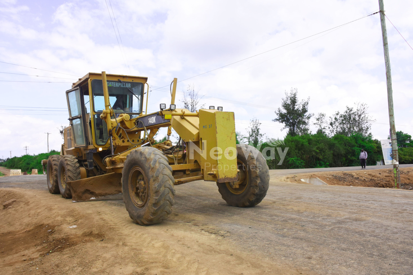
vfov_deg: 43.6
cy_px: 138
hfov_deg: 61.9
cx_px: 206
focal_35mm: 30
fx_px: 344
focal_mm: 20
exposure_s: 1/200
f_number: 14
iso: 400
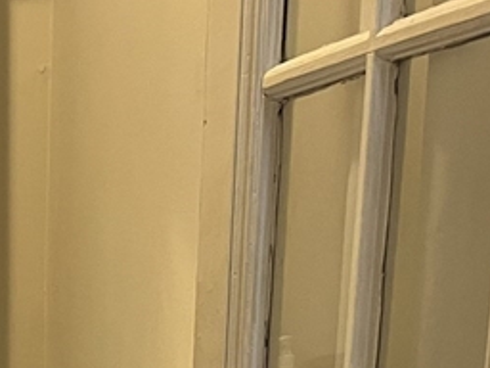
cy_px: 703
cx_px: -218
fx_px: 1472
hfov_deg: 17.3
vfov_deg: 12.7
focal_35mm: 104
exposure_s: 1/60
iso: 250
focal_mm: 5.1
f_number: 1.6
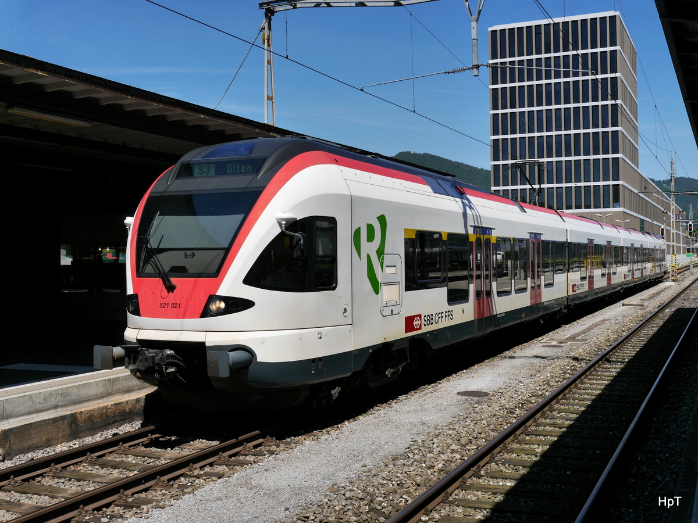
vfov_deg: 32.9
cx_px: 349
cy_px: 262
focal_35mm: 44
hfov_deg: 42.9
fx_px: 887
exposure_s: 1/500
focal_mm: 22
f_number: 10
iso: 160
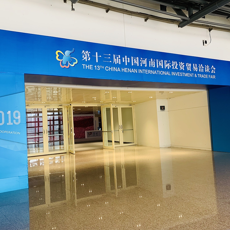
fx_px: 233
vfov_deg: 52.5
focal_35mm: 31
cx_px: 106
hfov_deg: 52.5
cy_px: 114
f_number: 1.8
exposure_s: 1/50
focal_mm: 4.25
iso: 80
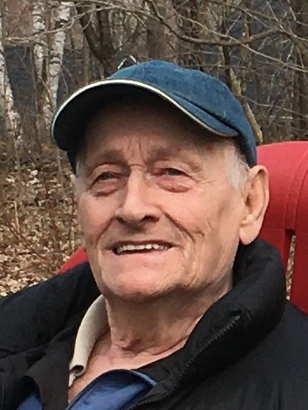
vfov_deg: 61.6
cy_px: 205
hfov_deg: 48.3
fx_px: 343
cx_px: 154
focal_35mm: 29
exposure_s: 1/663
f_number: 2.2
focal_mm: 4.15
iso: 25
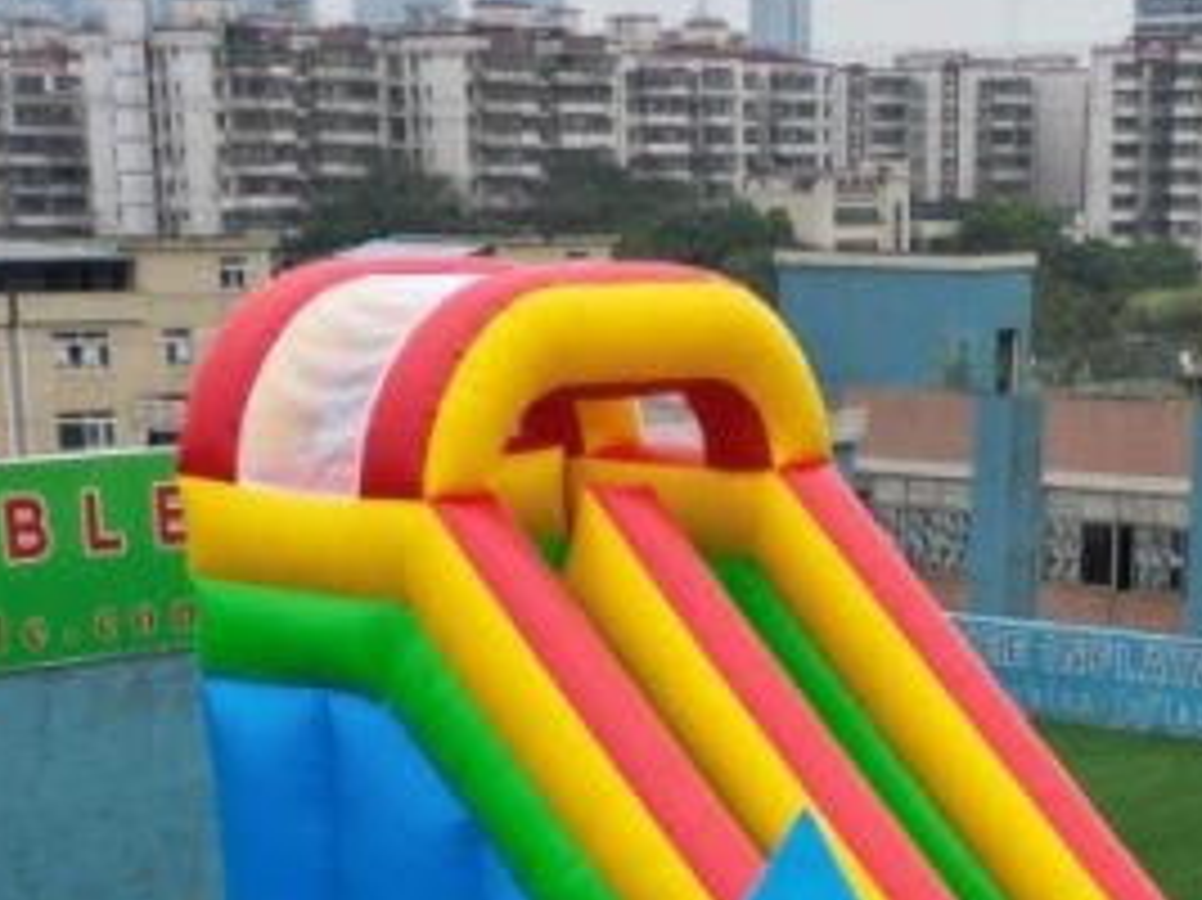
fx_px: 3193
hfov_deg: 21.2
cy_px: 1372
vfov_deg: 14.8
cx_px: 801
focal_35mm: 92
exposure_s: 1/1000
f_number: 1.7
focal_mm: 6.72
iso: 120
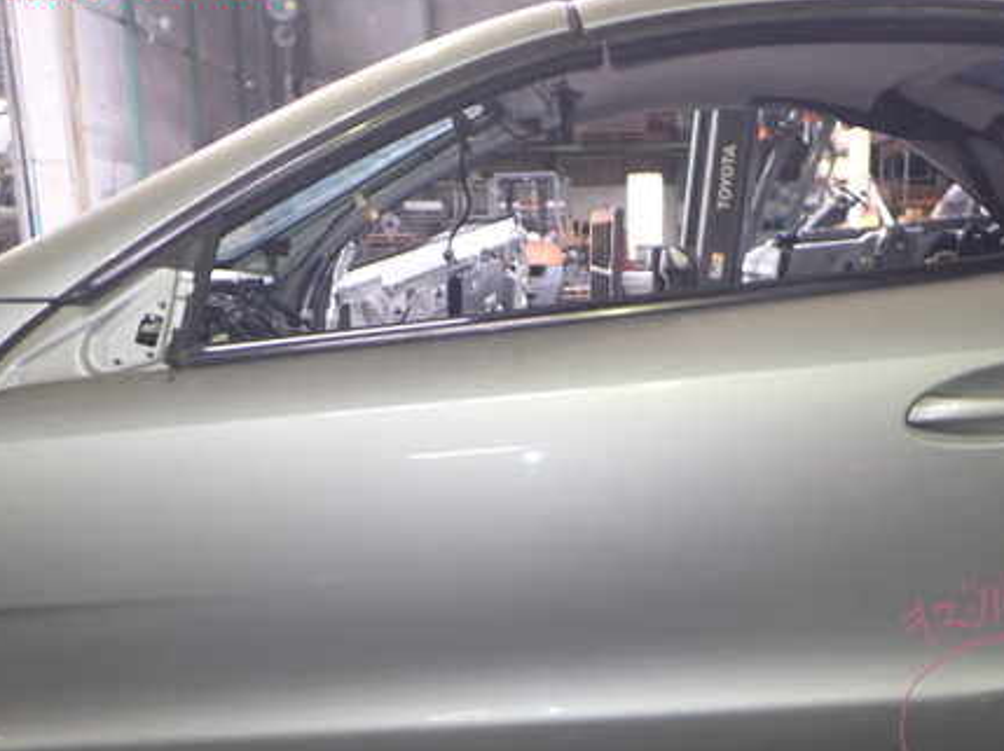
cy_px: 480
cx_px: 541
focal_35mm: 42
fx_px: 1217
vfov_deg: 34.1
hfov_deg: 44.8
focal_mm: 5.4
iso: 200
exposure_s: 1/30
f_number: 2.3
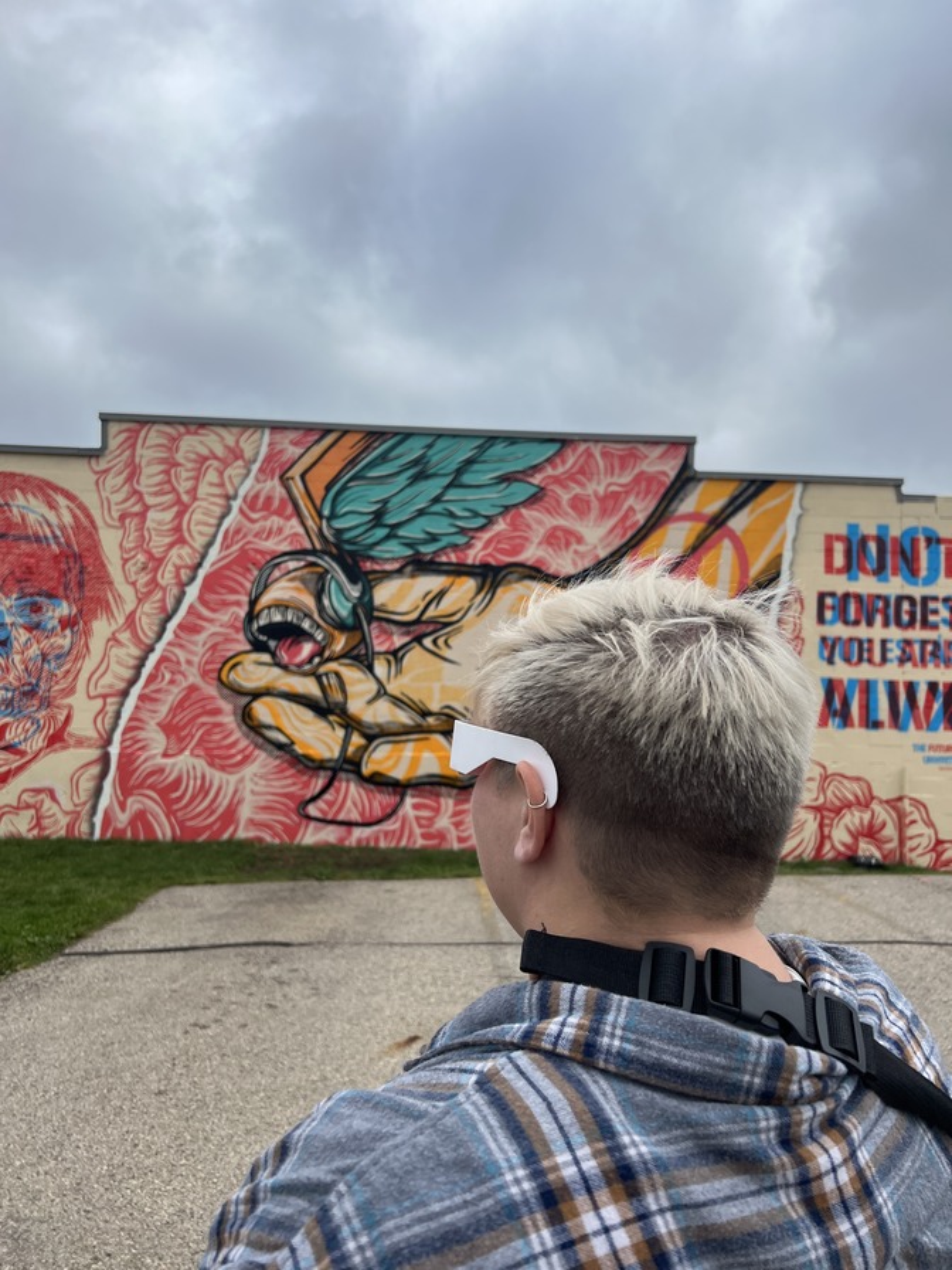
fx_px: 953
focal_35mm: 26
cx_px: 476
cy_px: 635
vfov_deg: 67.3
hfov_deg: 53.1
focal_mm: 5.7
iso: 50
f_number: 1.5
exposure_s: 1/3165
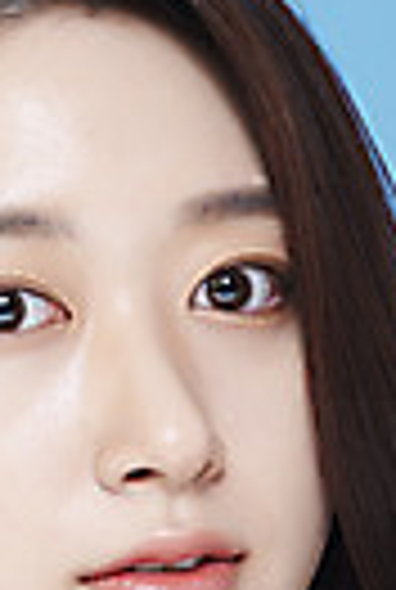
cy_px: 549
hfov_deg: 4.3
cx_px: 47
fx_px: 5252
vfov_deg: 6.4
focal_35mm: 320
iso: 64
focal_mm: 105
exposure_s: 1/125
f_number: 11
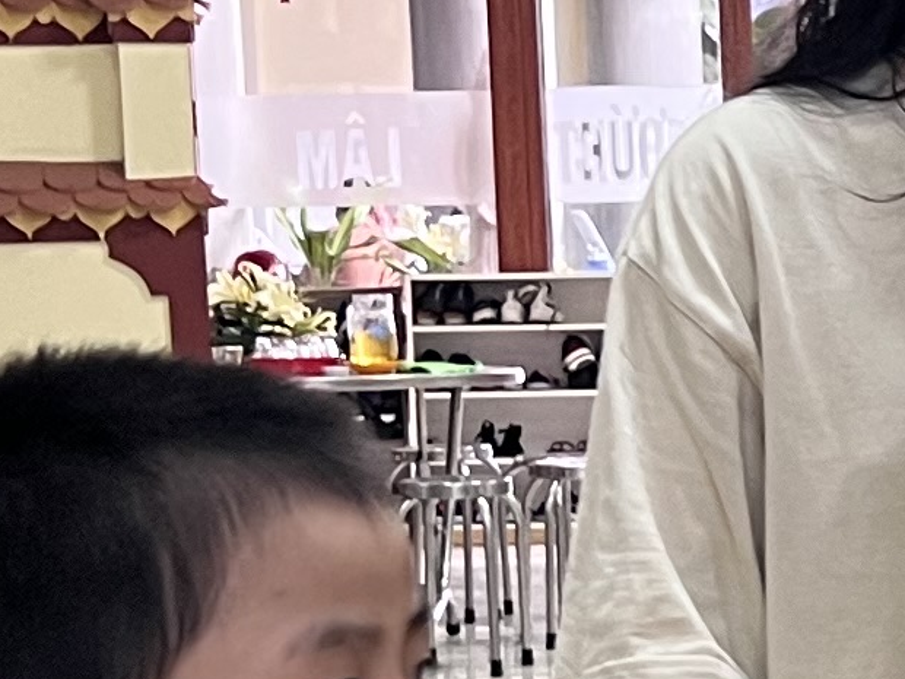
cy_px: 641
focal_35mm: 169
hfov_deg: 11.4
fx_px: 4418
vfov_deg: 8.7
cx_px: 1174
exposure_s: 1/50
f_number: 1.5
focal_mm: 5.7
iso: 100
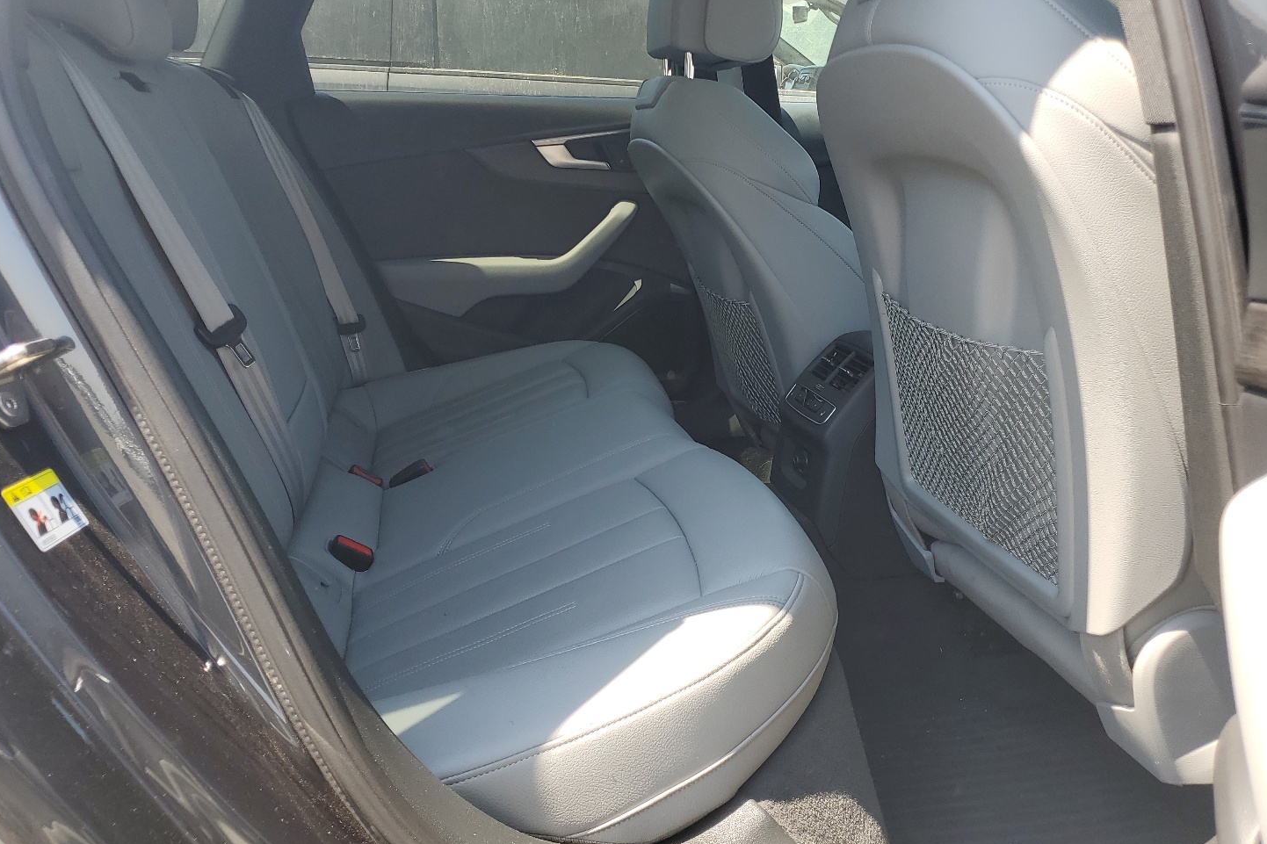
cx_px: 628
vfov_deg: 43.3
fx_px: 1056
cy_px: 328
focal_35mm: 30
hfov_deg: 61.9
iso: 50
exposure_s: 1/435
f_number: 1.5
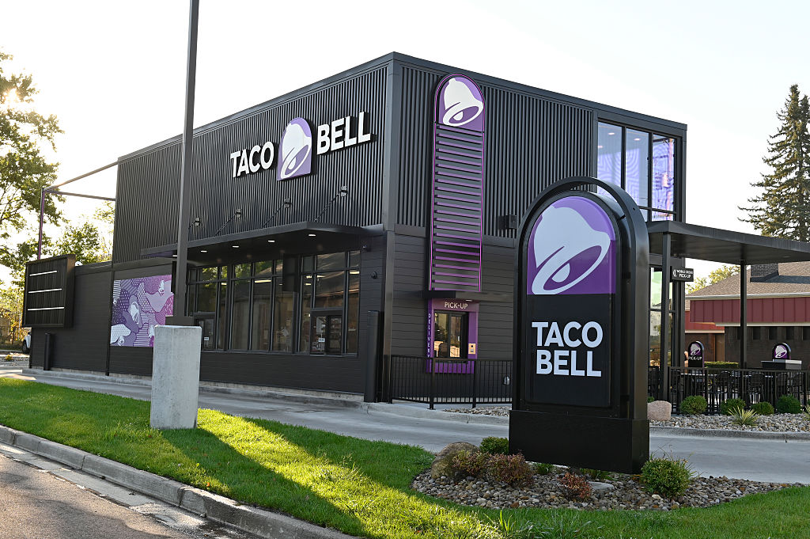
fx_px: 989
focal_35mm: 44
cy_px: 270
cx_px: 405
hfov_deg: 44.5
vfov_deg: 30.5
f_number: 8
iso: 200
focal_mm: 44
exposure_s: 1/80
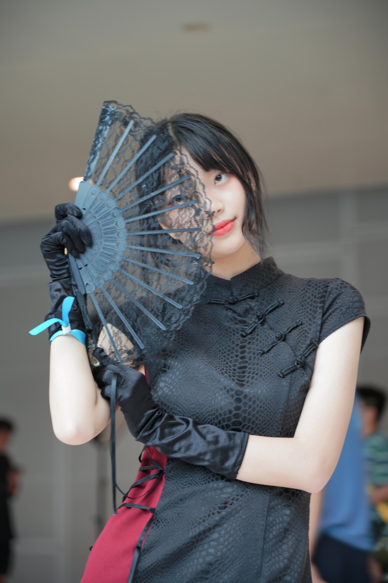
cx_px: 194
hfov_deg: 13.0
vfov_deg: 19.5
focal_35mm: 105
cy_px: 292
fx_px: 1697
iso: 200
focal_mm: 105
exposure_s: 1/15
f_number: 4
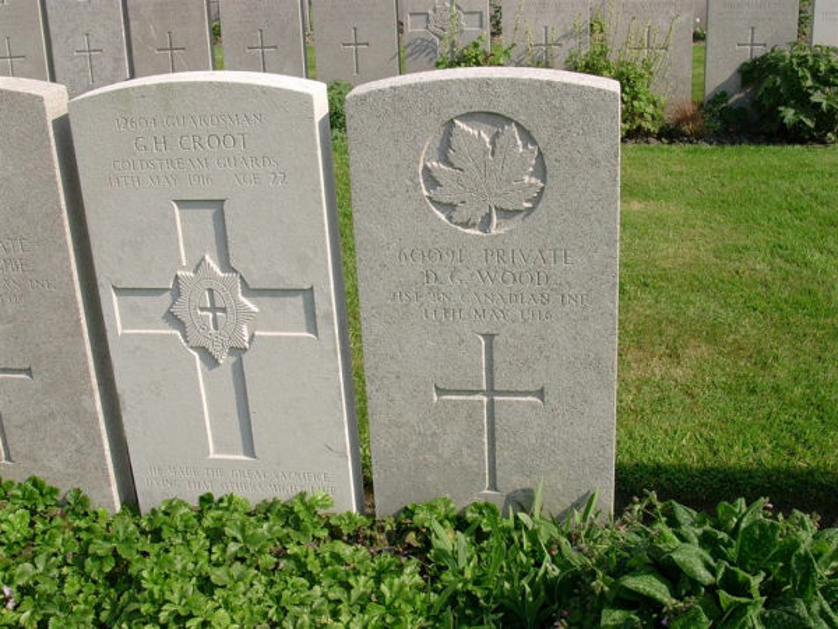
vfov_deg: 32.2
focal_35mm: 45
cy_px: 314
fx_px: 1089
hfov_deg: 42.1
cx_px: 419
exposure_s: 1/352
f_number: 5.8
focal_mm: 6.7
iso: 70
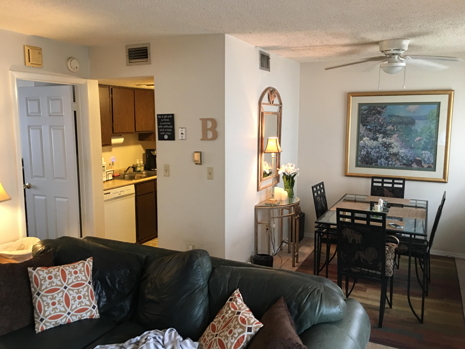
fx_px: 390
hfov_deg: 61.7
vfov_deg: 48.2
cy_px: 174
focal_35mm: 29
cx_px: 232
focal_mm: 4.15
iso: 80
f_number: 2.2
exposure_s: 1/10
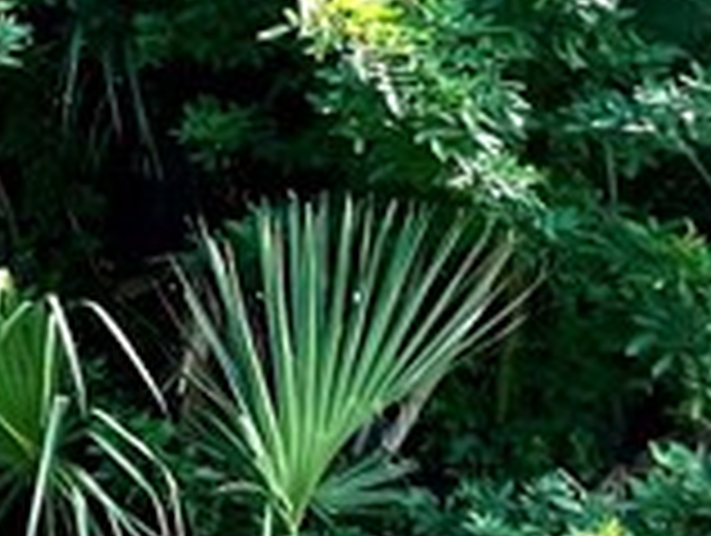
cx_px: -1296
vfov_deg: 17.6
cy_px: 288
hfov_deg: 12.4
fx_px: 1728
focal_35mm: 84
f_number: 1.8
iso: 32
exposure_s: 1/306
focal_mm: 1.57
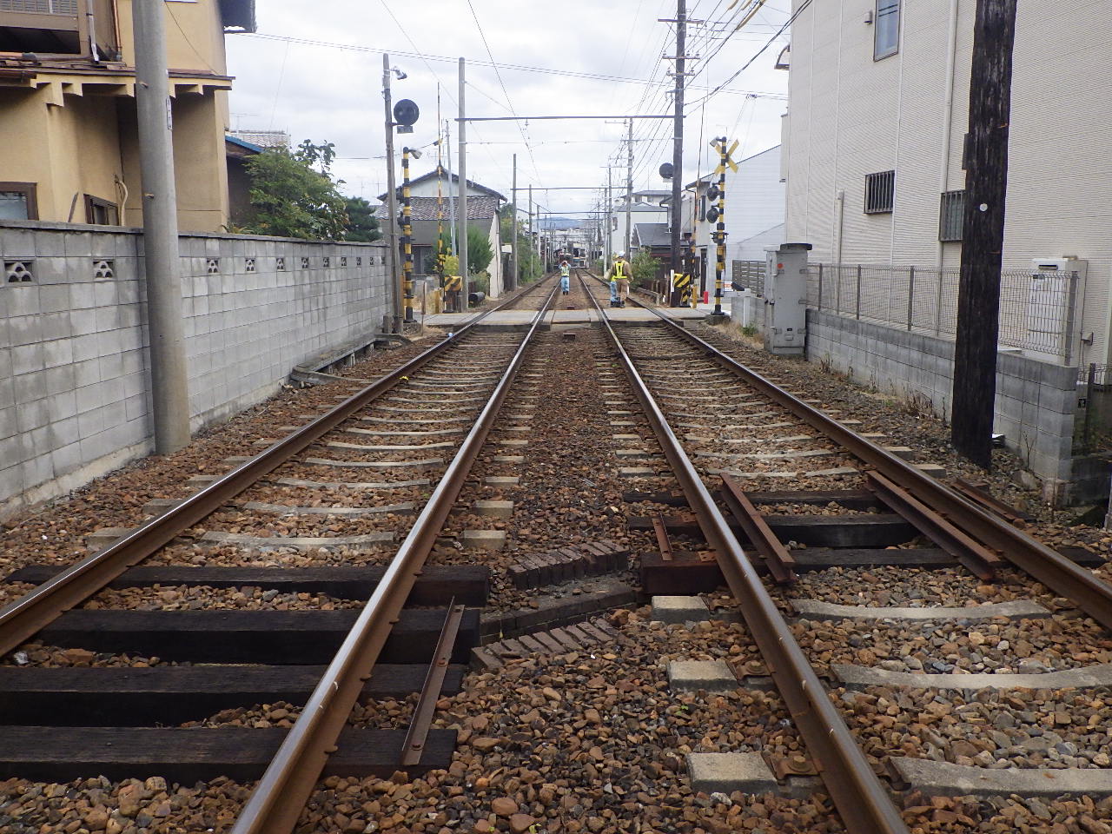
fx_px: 899
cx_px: 556
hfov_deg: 63.4
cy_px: 417
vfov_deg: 49.7
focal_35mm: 28
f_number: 4.2
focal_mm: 5
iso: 250
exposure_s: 1/400
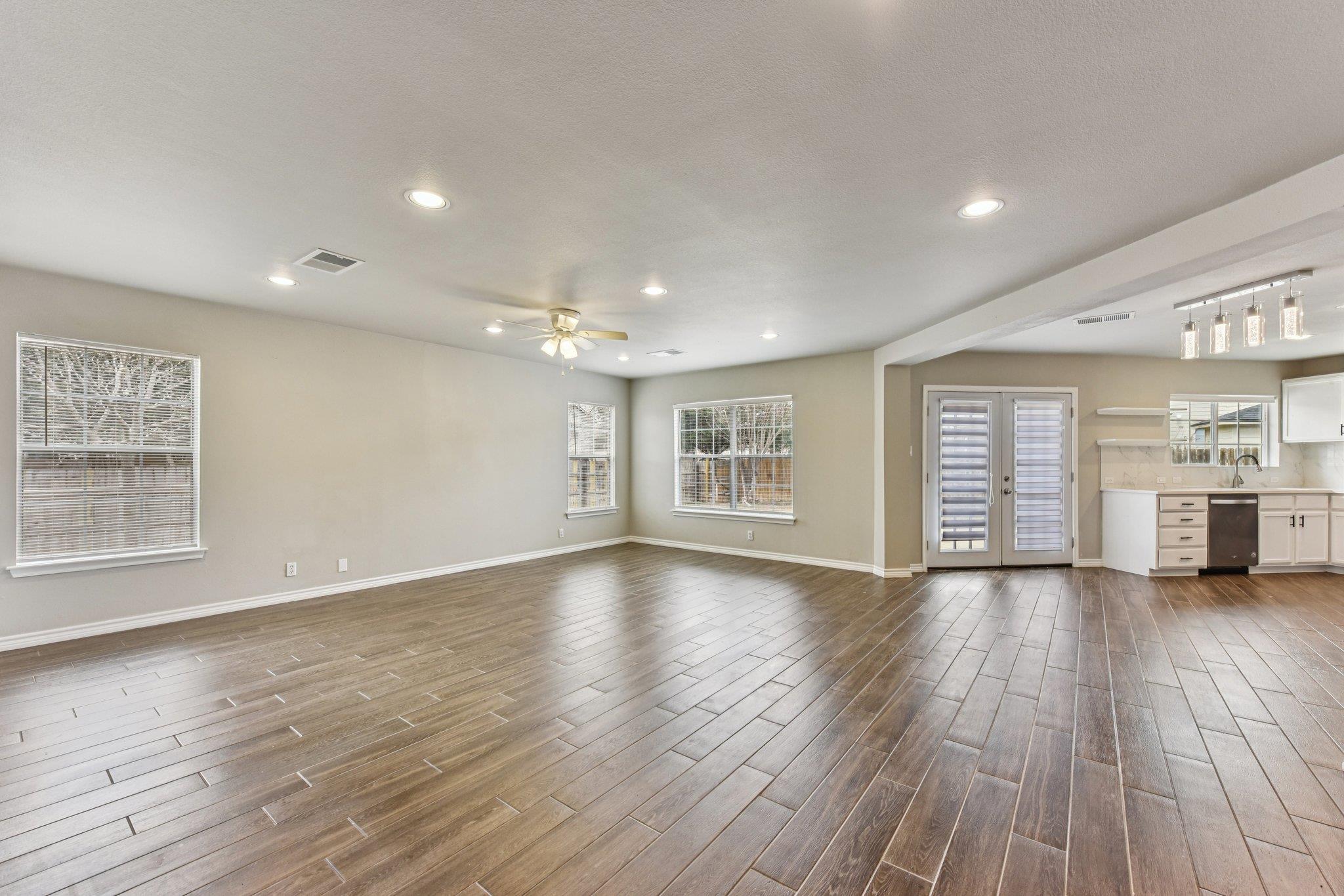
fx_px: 523
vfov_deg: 81.2
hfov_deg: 104.3
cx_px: 672
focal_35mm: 14
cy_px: 448
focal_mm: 14
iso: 800
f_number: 8
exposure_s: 1/80
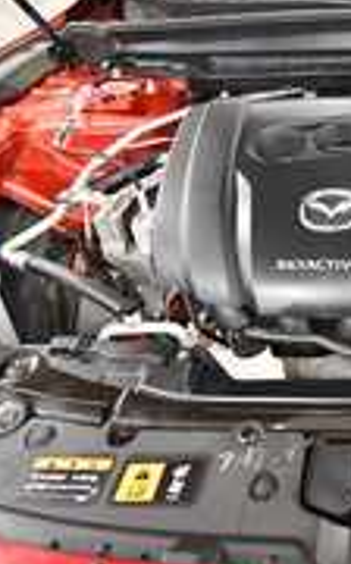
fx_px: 522
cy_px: 196
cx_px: 442
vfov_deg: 55.8
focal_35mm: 34
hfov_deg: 30.4
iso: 3200
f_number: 4.5
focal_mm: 10
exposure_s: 1/125
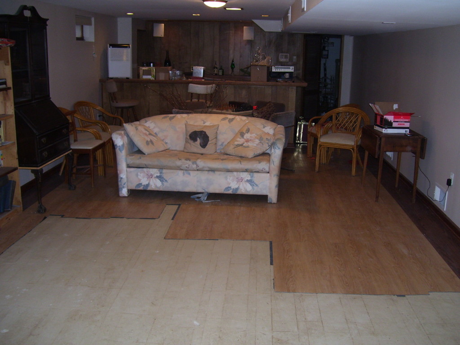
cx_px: 230
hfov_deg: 50.1
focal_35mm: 37
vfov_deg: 38.7
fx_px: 492
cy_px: 172
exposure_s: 1/60
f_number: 2.7
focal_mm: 6
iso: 125
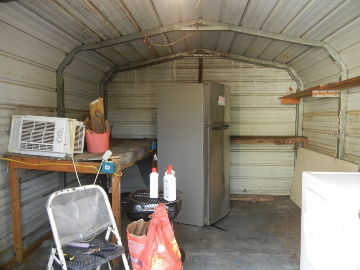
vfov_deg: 46.8
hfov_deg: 60.0
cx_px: 180
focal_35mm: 30
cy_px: 135
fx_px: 312
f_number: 3.5
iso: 395
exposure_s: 1/30
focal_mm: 5.4
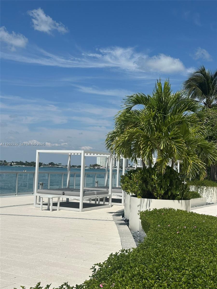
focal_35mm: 48
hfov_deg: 30.3
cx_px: 108
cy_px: 144
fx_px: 401
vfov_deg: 39.7
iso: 64
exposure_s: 1/9804
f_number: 1.78
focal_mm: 6.86
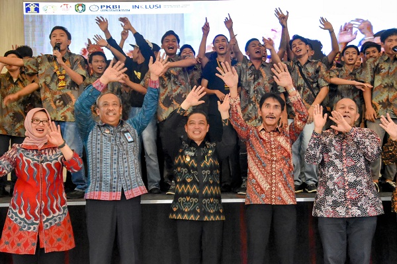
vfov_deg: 23.8
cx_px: 198
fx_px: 629
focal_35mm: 57
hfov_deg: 35.1
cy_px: 132
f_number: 4.5
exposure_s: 1/125
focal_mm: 38
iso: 4500
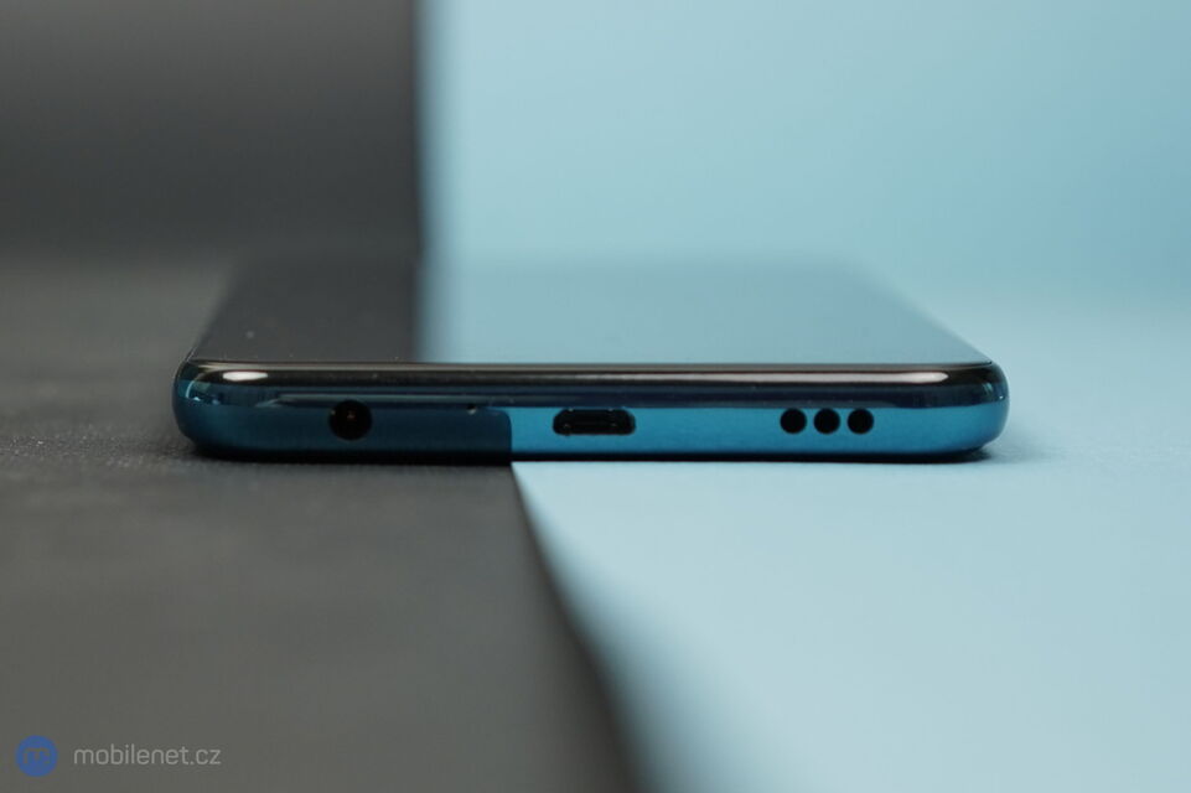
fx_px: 1819
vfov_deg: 24.6
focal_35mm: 55
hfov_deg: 36.3
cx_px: 596
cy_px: 396
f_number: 4
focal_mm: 55
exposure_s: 1/160
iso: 500
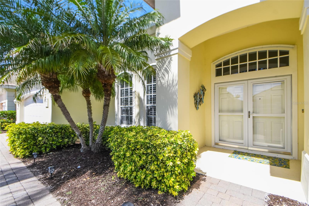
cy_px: 103
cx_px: 154
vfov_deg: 77.3
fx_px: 129
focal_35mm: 15
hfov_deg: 100.4
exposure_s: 1/200
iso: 100
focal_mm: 10
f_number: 7.1
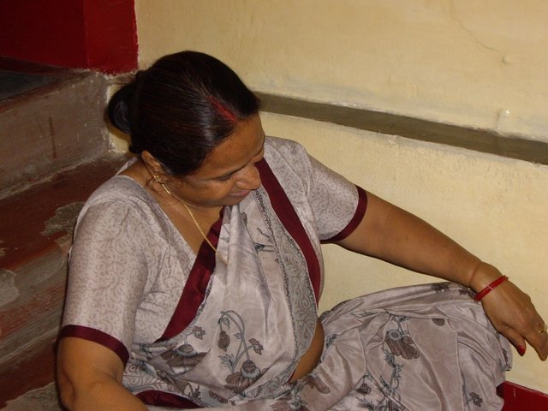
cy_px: 206
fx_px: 1045
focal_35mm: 66
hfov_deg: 29.4
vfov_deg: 22.3
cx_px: 274
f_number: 3.6
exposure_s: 1/80
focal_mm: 10.7
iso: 200
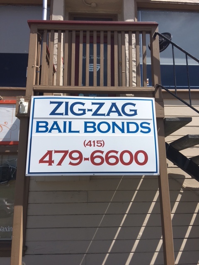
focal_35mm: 29
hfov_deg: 48.2
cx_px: 100
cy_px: 132
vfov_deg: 61.7
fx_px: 222
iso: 25
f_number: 2.2
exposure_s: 1/2079
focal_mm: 4.15
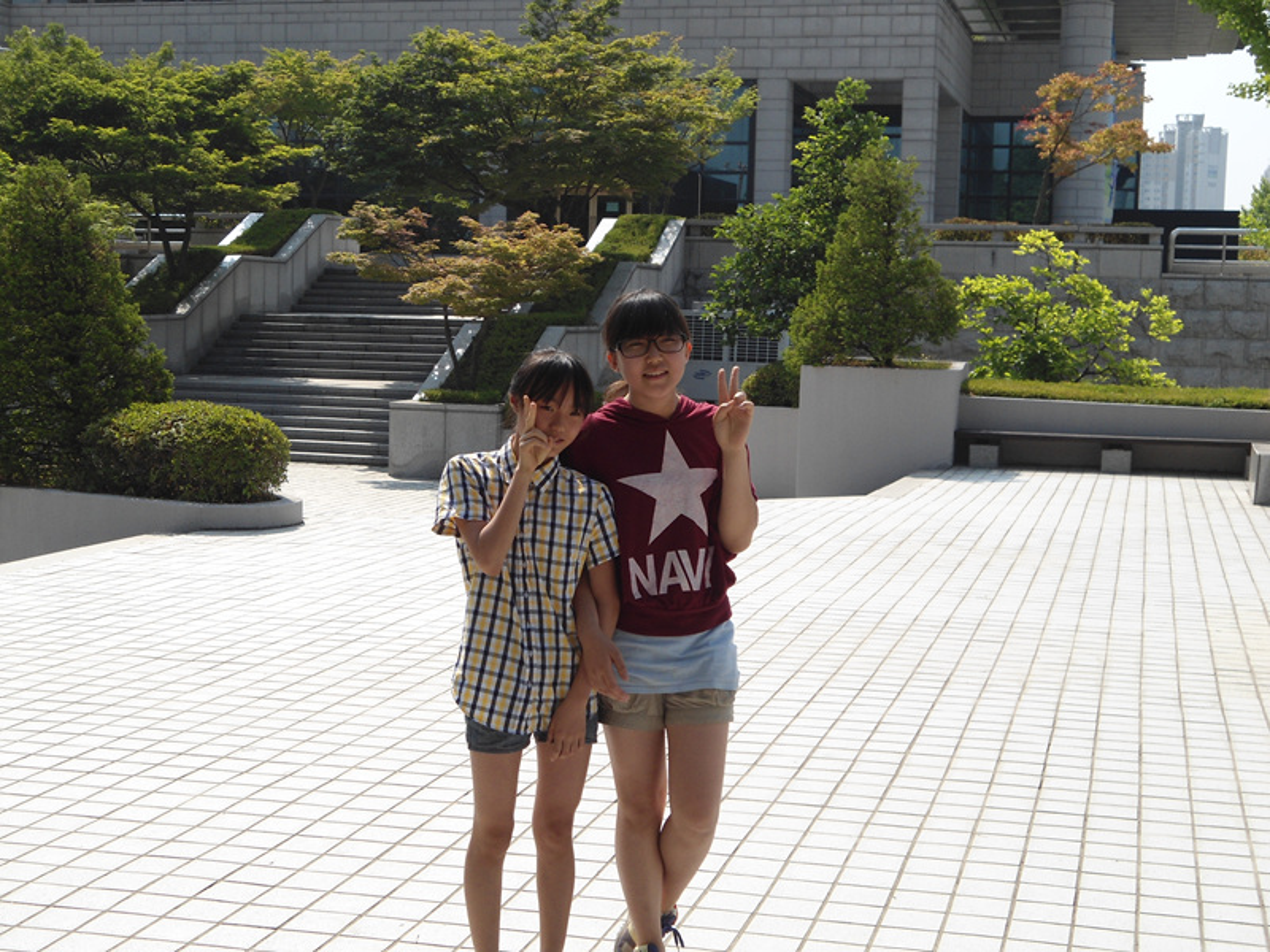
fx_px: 1944
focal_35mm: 53
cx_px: 635
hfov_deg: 36.2
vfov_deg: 27.5
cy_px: 476
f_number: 3.9
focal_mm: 9.5
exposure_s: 1/640
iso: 80
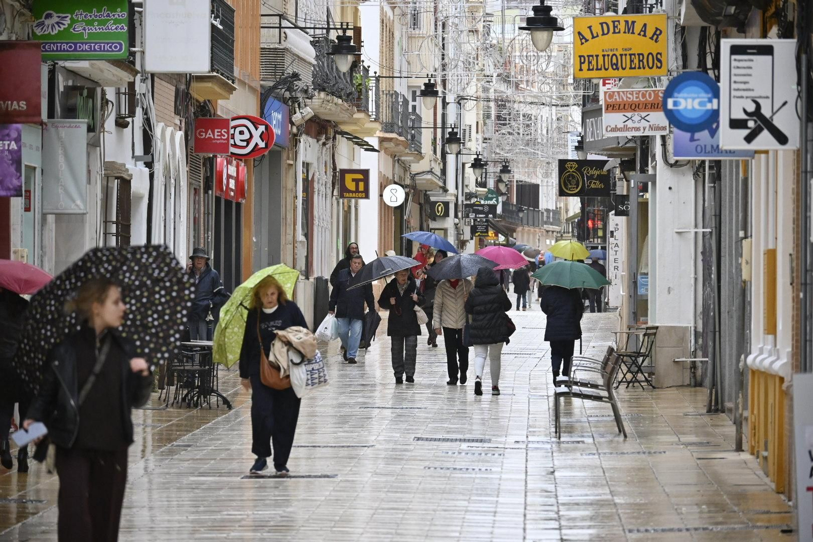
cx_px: 406
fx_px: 5589
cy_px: 271
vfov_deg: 5.6
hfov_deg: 8.3
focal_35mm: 248
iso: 1400
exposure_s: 1/200
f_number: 6.3
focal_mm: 165
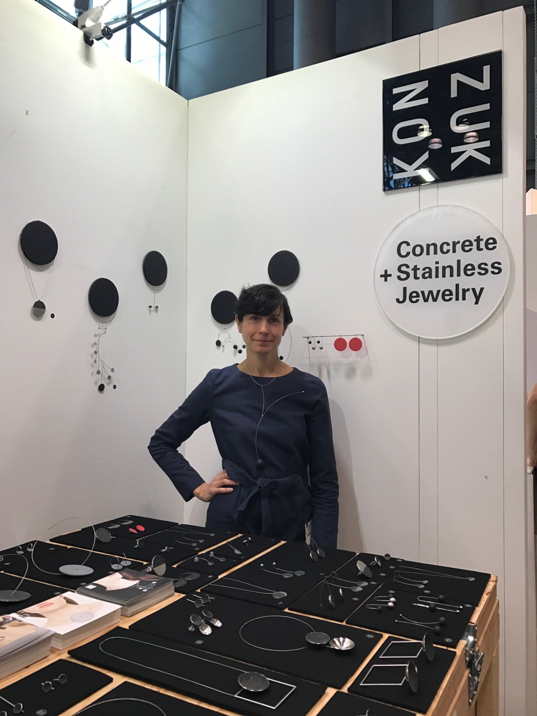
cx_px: 268
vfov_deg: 63.4
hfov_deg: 49.7
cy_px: 358
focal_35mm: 28
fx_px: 579
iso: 25
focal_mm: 3.99
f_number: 1.8
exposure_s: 1/40
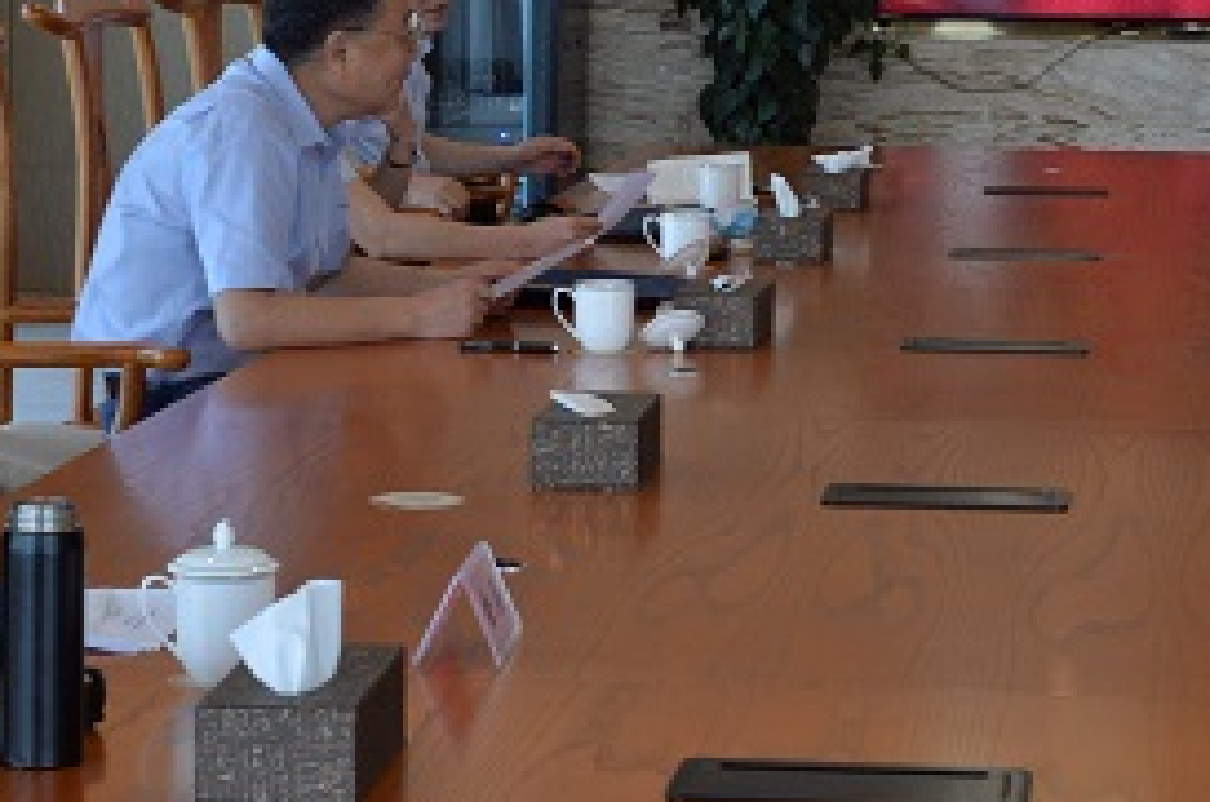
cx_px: 714
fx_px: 3959
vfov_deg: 11.5
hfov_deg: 17.4
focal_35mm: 118
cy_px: 7
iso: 1250
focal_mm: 46
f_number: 8
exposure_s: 1/200
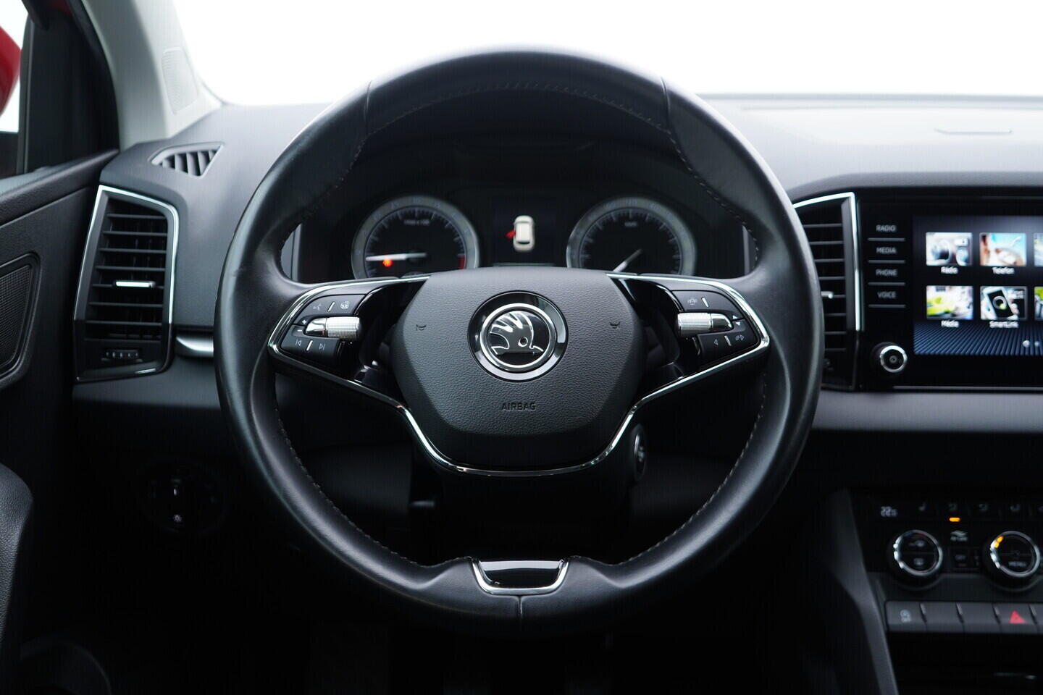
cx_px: 522
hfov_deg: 53.1
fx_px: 1043
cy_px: 348
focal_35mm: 36
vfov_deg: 36.9
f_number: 2.8
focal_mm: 24
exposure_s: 1/40
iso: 250
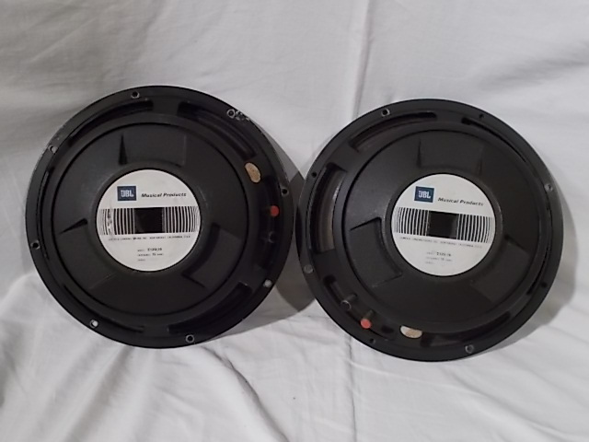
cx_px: 294
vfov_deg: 41.8
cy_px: 221
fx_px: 579
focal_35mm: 34
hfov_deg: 54.0
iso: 200
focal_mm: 6
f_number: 3.6
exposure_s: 1/2
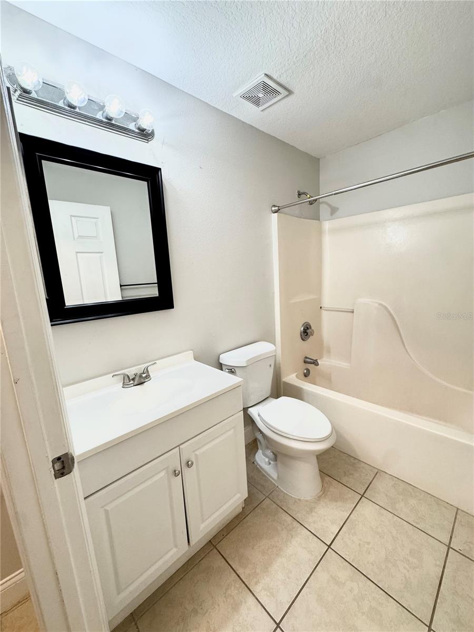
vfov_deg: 102.1
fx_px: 256
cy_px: 316
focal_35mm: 14
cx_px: 237
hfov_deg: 85.7
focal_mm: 2.22
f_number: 2.2
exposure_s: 1/120
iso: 200
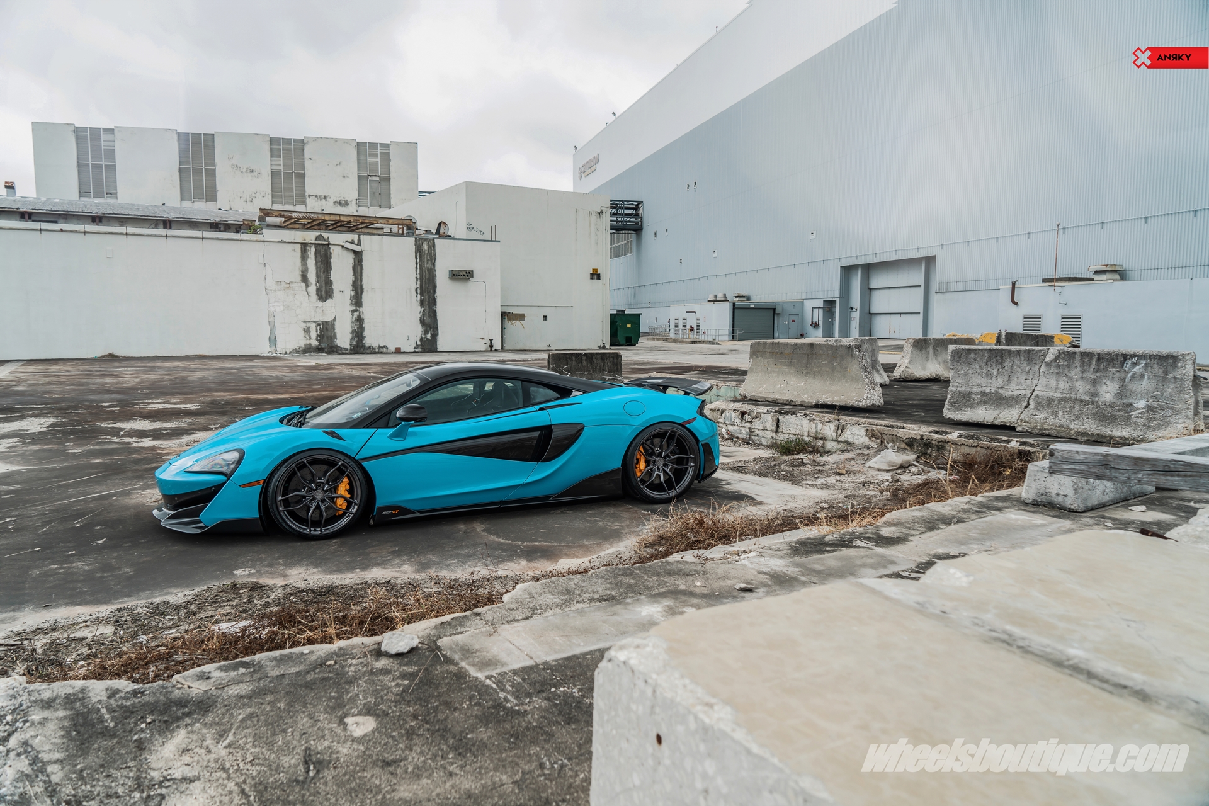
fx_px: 806
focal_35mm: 24
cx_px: 604
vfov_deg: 53.1
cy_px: 403
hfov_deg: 73.7
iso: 320
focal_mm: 24
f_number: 5
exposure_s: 1/200
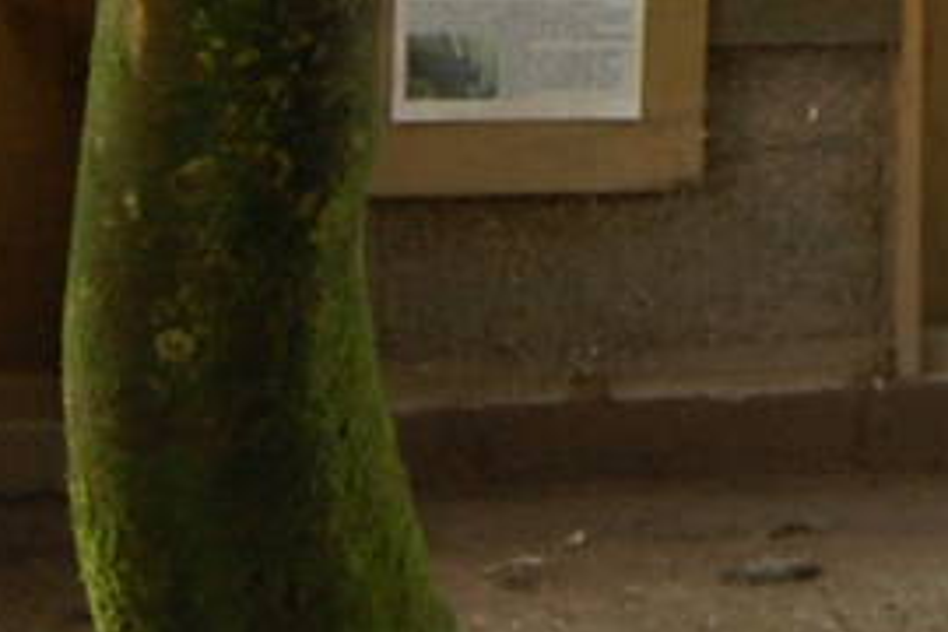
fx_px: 4213
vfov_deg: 8.2
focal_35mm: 160
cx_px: 1664
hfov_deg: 11.9
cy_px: -551
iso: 400
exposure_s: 1/125
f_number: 5.6
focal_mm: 18
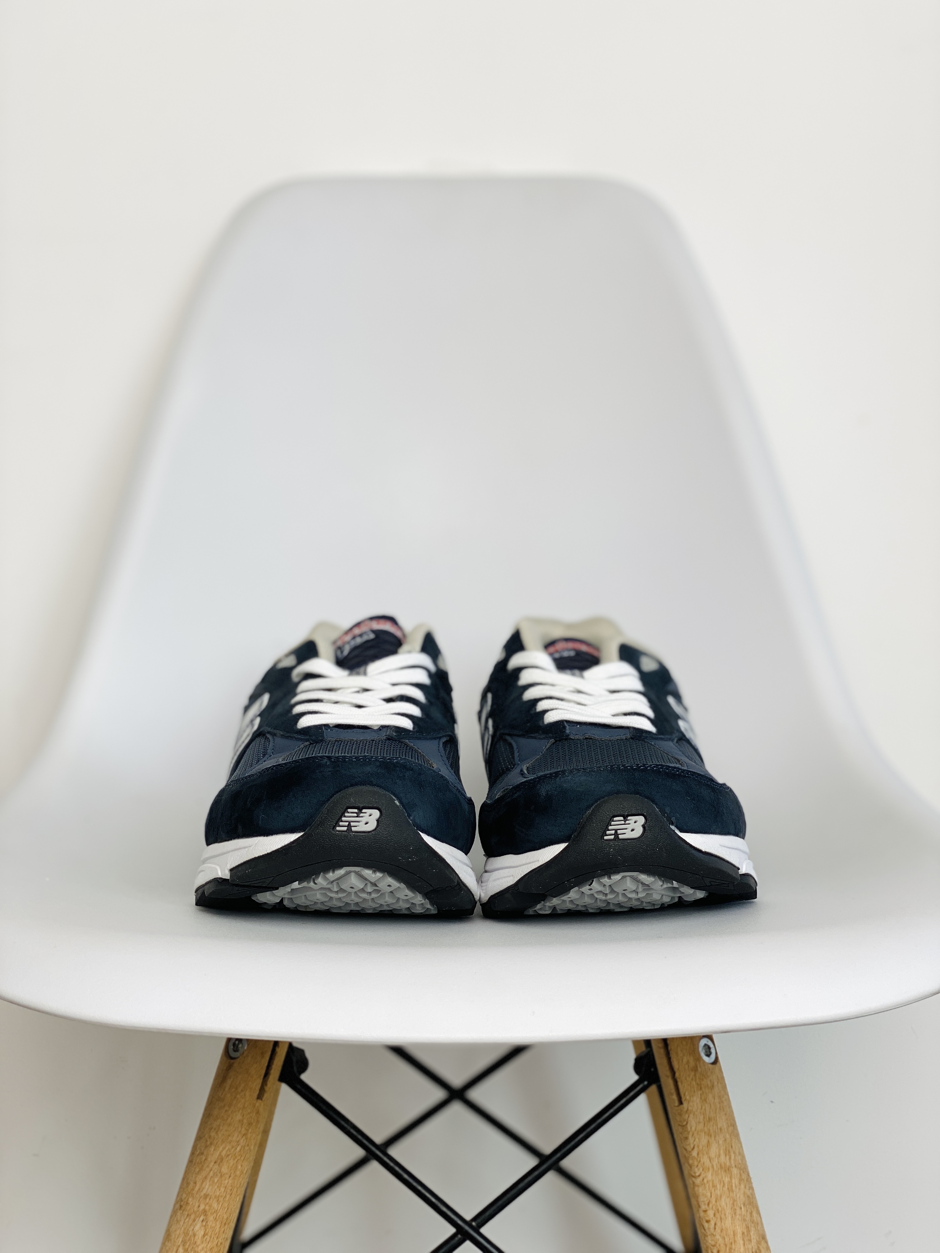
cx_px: 470
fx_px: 1883
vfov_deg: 36.8
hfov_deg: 28.0
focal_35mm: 52
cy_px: 626
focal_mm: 6
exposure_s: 1/104
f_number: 2
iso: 20
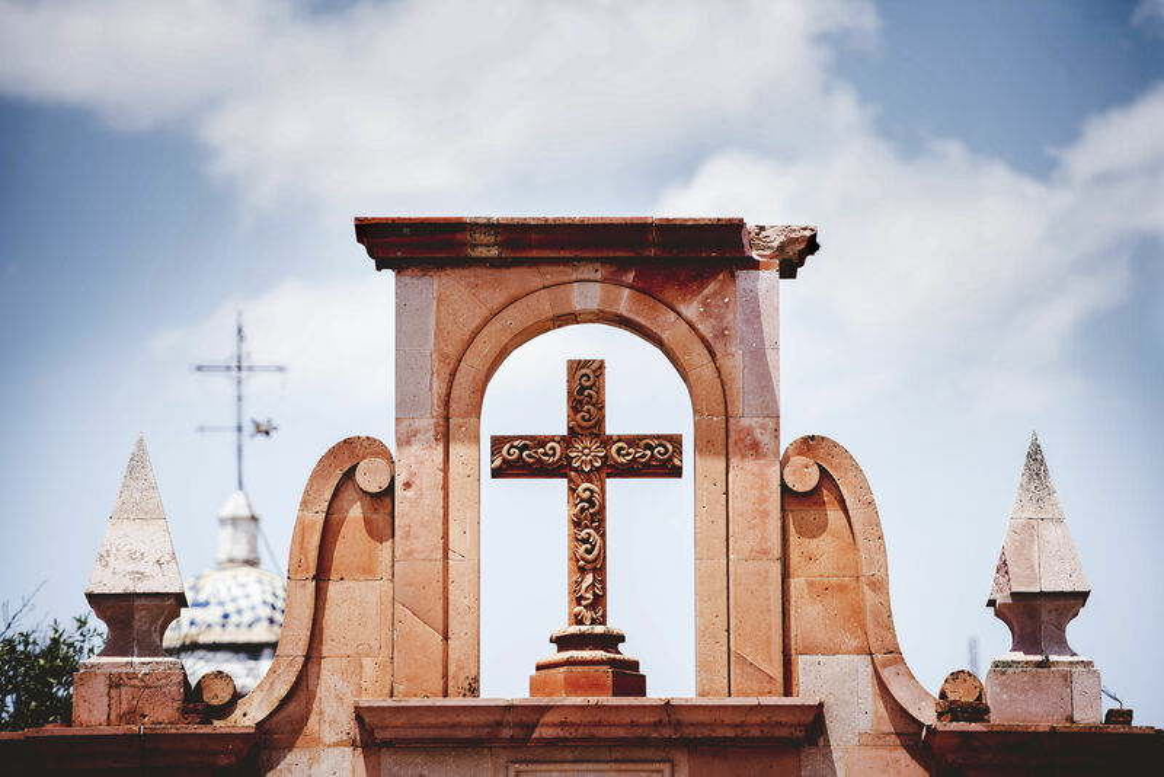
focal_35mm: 180
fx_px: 5822
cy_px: 388
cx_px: 582
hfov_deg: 11.4
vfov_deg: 7.6
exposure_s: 1/1000
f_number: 2.8
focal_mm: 180
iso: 50
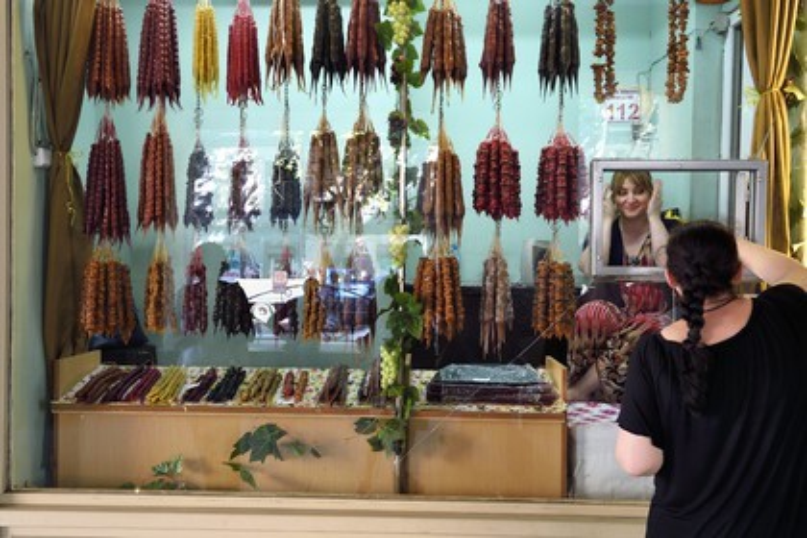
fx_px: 695
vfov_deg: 42.3
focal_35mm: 31
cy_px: 269
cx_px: 404
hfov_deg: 60.3
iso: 400
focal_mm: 31
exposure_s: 1/25
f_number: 5.6
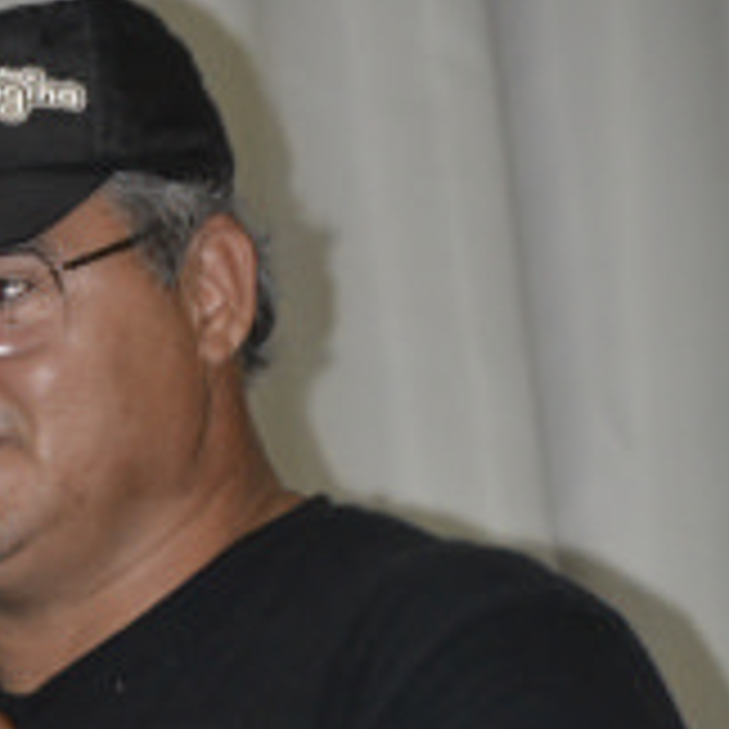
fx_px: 12659
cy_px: 819
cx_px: 119
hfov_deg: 3.3
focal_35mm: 531
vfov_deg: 3.3
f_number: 5.6
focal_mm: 135
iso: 3200
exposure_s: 1/60
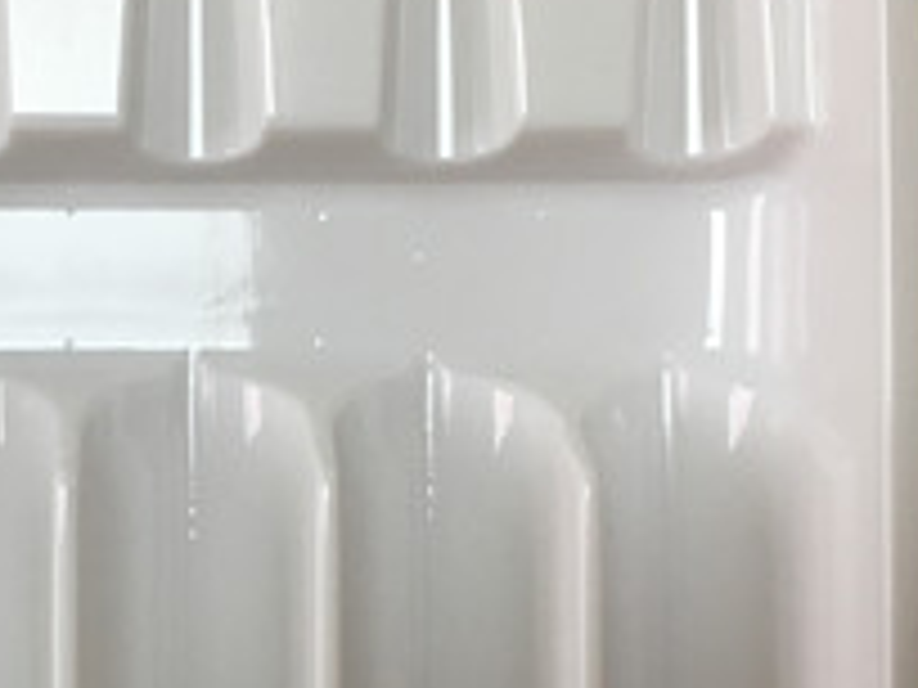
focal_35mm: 71
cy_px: 452
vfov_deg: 20.7
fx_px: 1883
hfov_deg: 26.9
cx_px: 198
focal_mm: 4.15
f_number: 2.2
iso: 25
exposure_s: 1/40
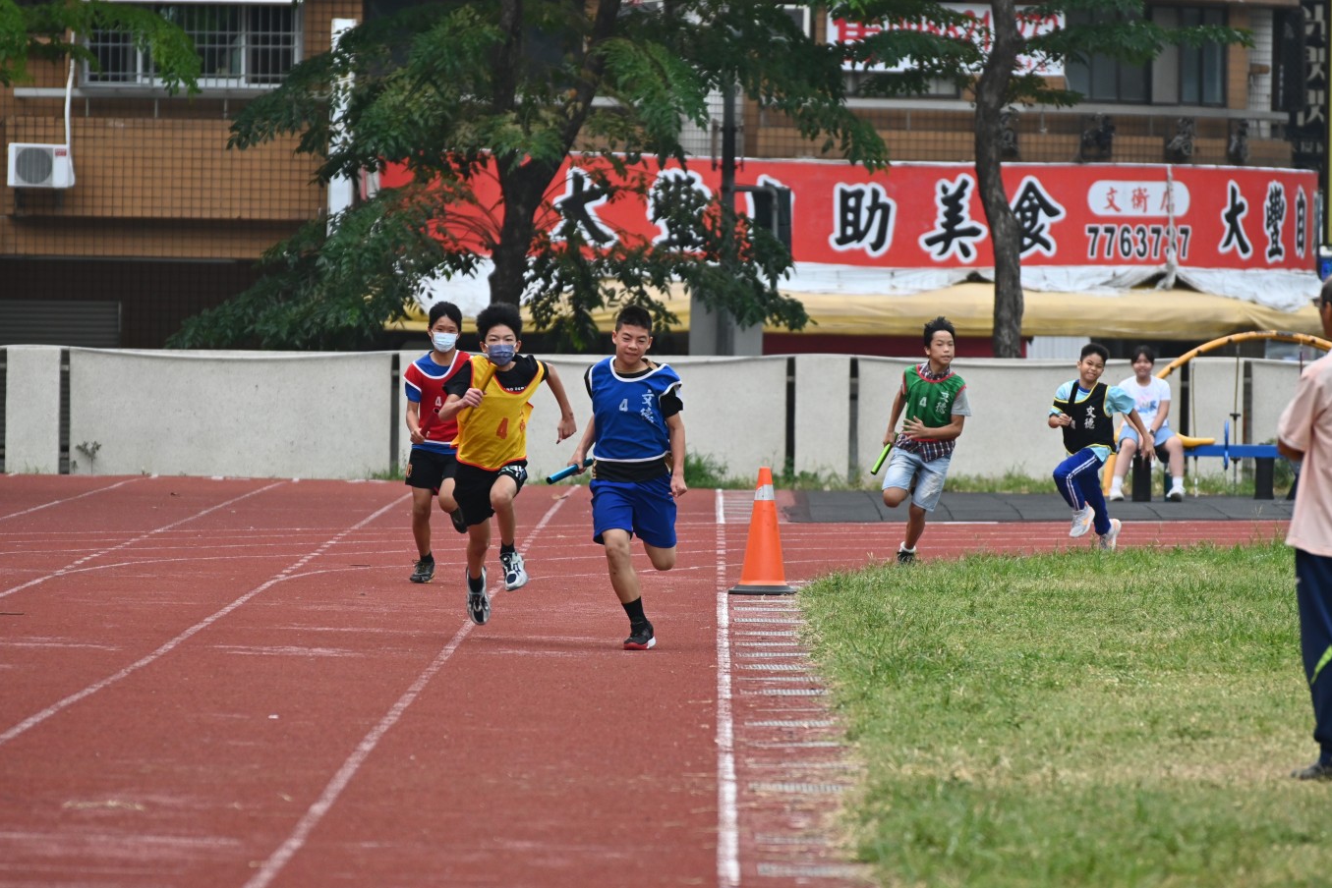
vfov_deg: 4.4
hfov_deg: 6.5
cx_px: 667
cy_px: 444
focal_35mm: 316
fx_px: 11694
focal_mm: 210
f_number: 5.3
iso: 560
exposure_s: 1/1000
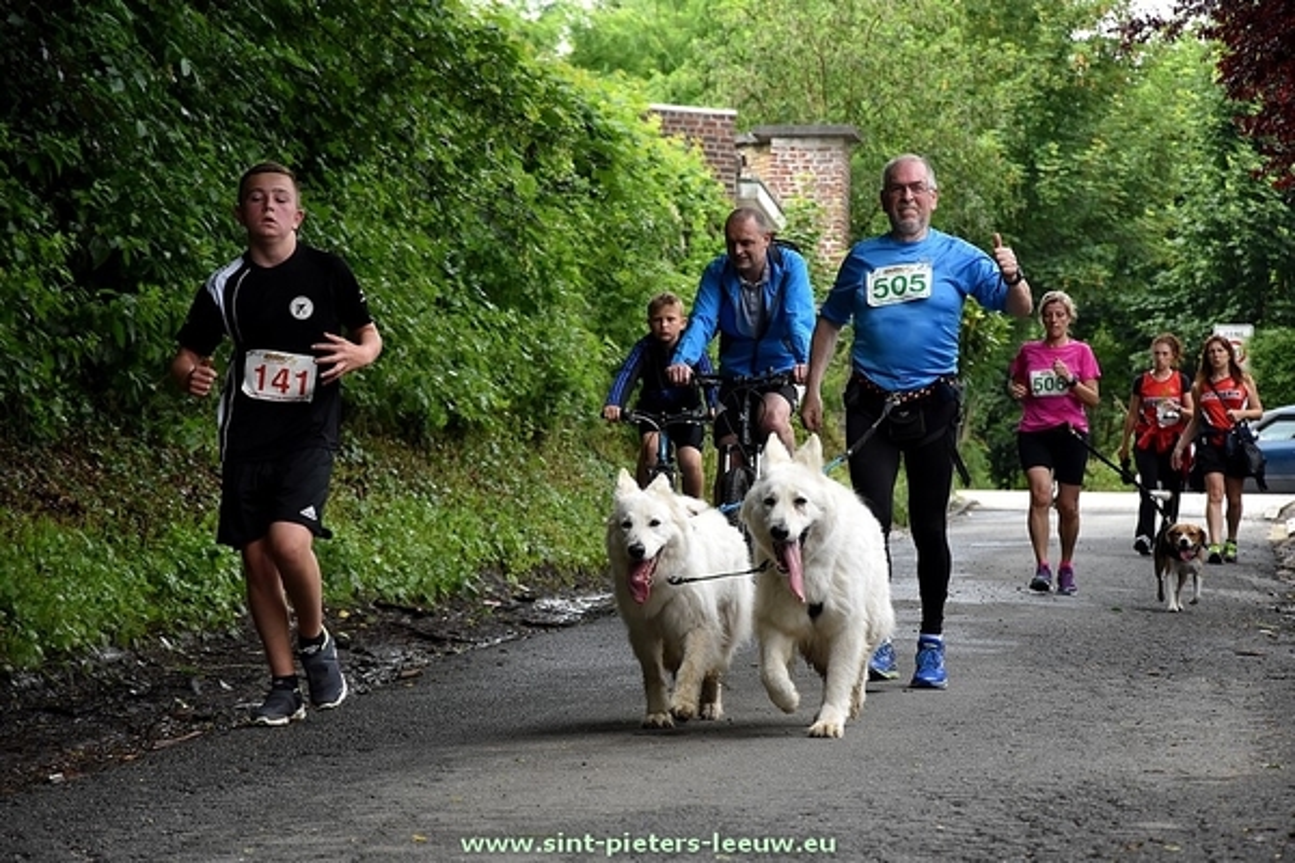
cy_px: 432
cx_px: 648
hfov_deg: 13.0
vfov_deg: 8.7
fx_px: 5665
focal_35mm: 158
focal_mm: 105
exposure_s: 1/640
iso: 800
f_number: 5.6
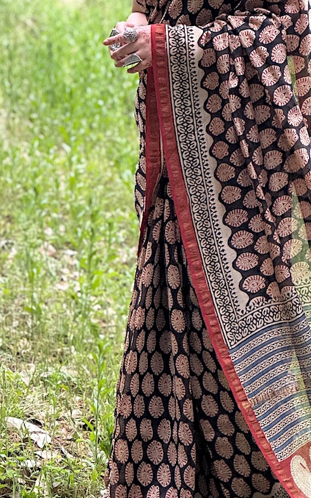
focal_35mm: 148
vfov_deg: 14.1
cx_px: 254
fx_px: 2007
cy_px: 177
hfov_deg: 8.8
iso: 200
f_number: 2.8
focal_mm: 9
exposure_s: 1/76
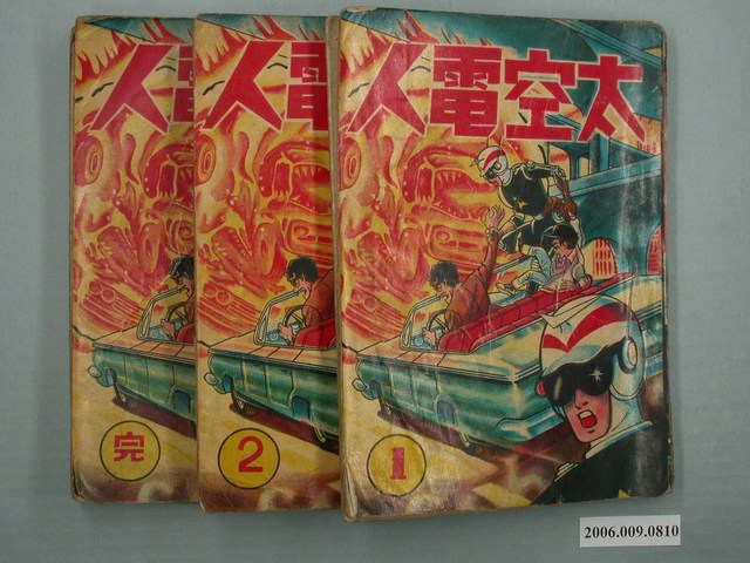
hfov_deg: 36.8
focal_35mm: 52
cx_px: 375
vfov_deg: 28.0
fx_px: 1127
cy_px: 282
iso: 200
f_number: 5.9
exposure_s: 1/30
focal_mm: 10.9
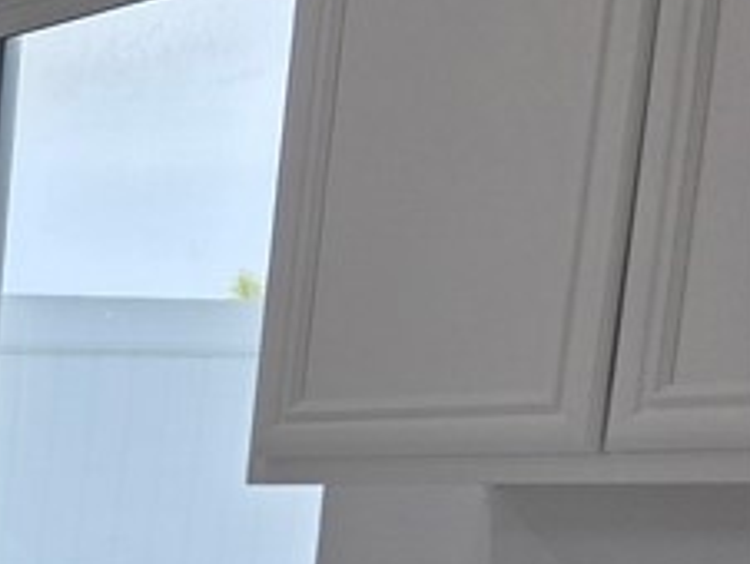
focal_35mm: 104
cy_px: 902
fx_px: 2256
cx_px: -929
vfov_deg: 13.3
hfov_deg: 14.3
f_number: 1.7
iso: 20
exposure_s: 1/120
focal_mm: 6.3
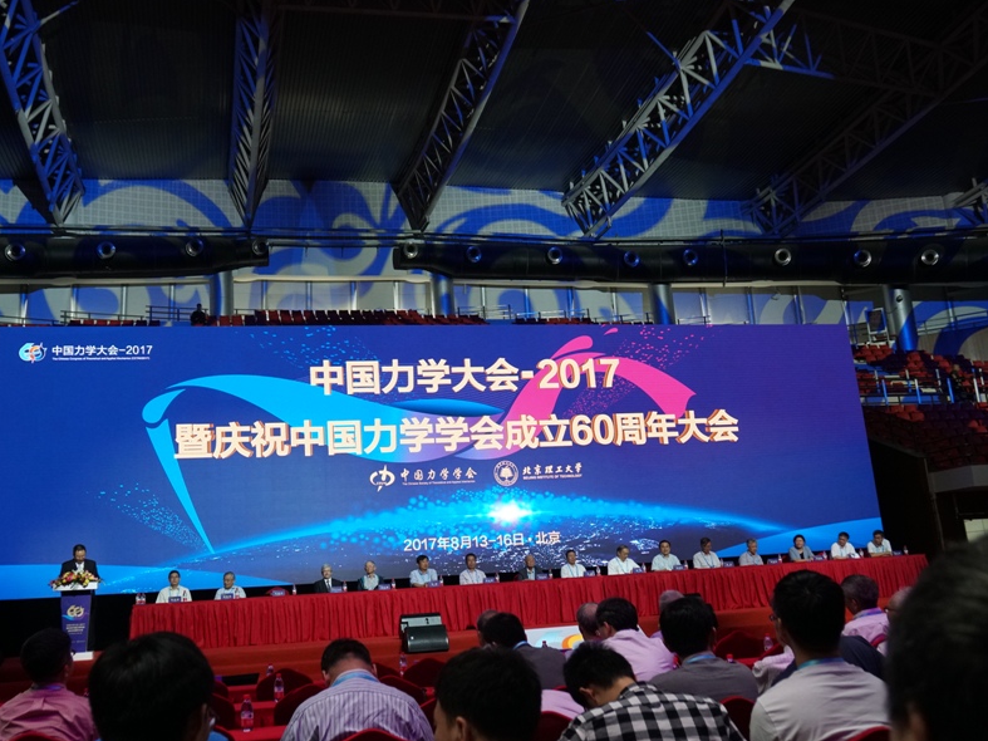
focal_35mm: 33
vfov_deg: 42.9
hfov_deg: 55.2
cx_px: 424
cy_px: 372
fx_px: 942
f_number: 4
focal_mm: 20
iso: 1600
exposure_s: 1/160
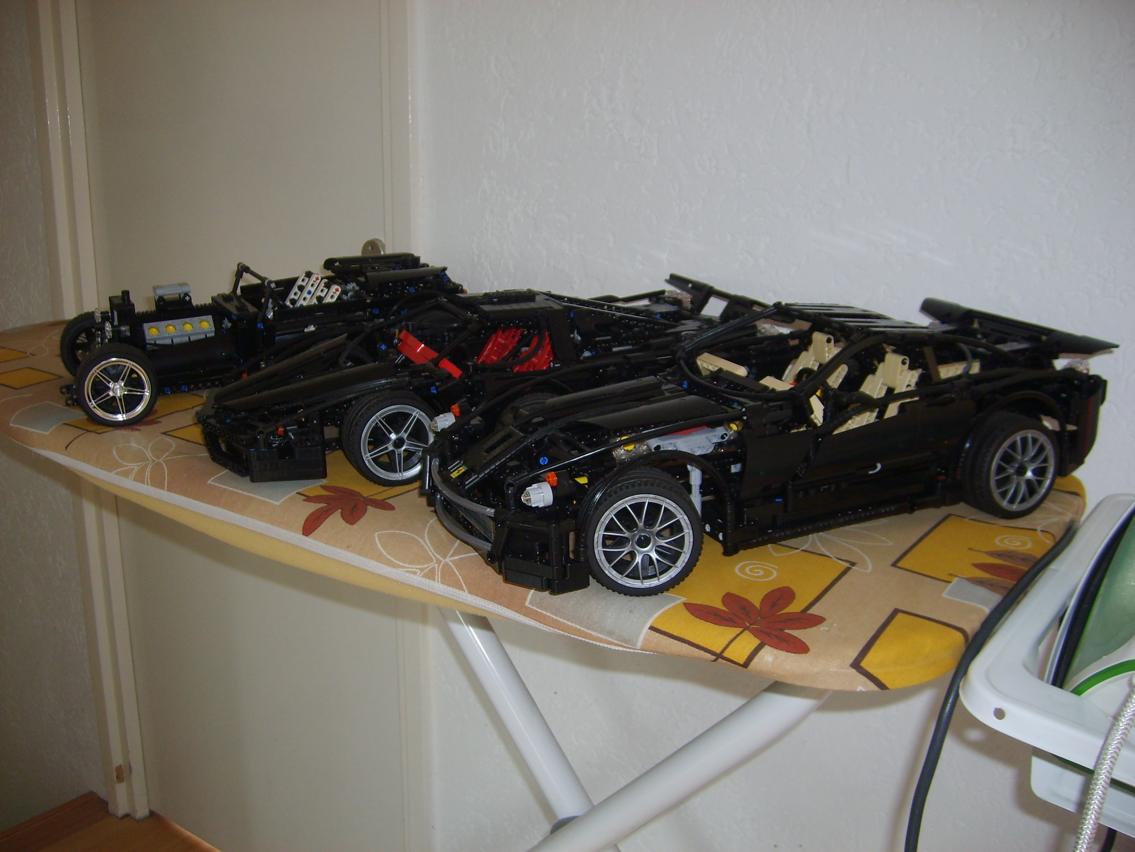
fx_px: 1148
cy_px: 426
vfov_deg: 40.7
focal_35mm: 35
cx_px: 568
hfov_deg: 52.6
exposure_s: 1/45
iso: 100
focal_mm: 5.8
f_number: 2.8
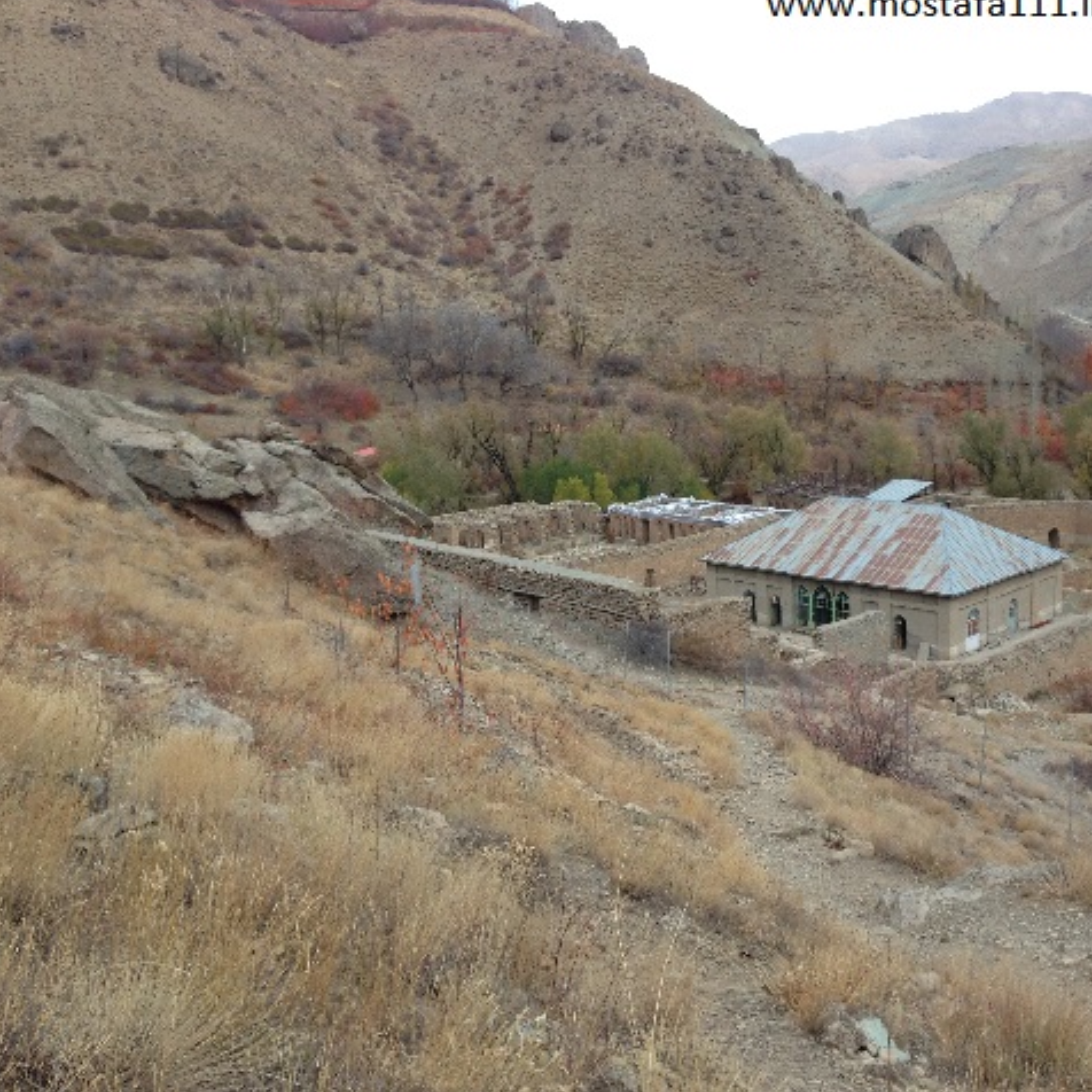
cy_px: 539
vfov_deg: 41.9
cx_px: 744
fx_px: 1428
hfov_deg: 41.2
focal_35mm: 40
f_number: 2.4
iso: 50
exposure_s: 1/275
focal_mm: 4.12
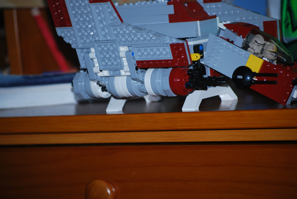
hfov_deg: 13.7
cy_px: 100
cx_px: 148
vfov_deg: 9.2
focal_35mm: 150
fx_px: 1239
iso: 200
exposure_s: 1/60
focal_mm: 100
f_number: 4.5
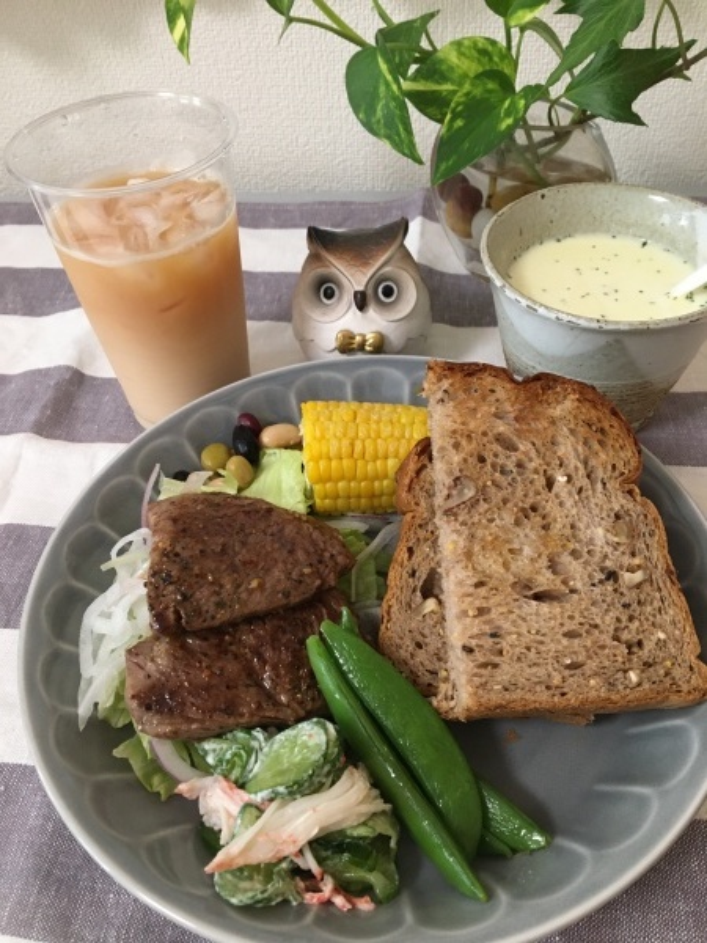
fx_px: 790
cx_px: 354
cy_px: 472
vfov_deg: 61.7
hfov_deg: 48.2
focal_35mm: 29
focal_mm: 4.15
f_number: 2.2
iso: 125
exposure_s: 1/30
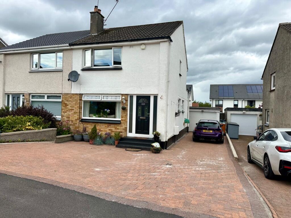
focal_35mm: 24
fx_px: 202
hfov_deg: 71.6
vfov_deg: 56.8
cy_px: 109
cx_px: 146
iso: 80
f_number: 1.78
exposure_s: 1/2110
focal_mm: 6.86
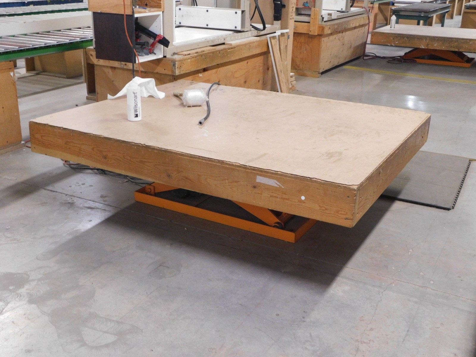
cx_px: 238
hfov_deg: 46.8
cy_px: 178
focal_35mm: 40
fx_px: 550
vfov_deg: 36.0
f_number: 3.6
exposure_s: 1/13
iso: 400
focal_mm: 7.1
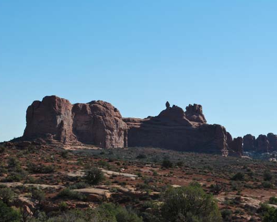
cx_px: 161
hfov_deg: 20.5
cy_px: 110
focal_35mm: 94
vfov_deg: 16.4
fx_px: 767
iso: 100
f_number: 10
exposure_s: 1/250
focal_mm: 55
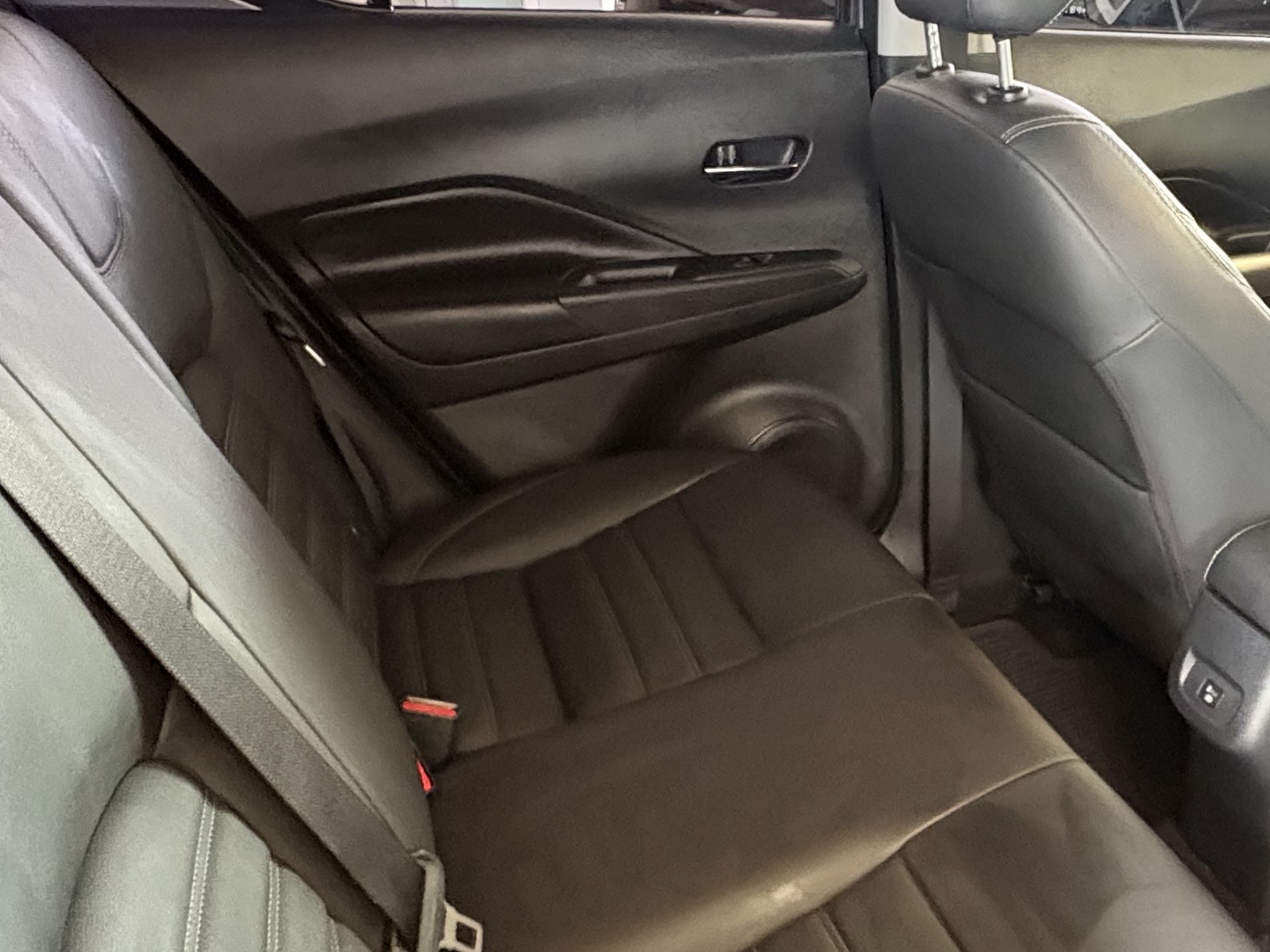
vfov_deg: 39.6
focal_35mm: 36
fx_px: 1321
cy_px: 433
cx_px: 893
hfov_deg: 50.0
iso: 1000
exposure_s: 1/40
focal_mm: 2.22
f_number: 2.2
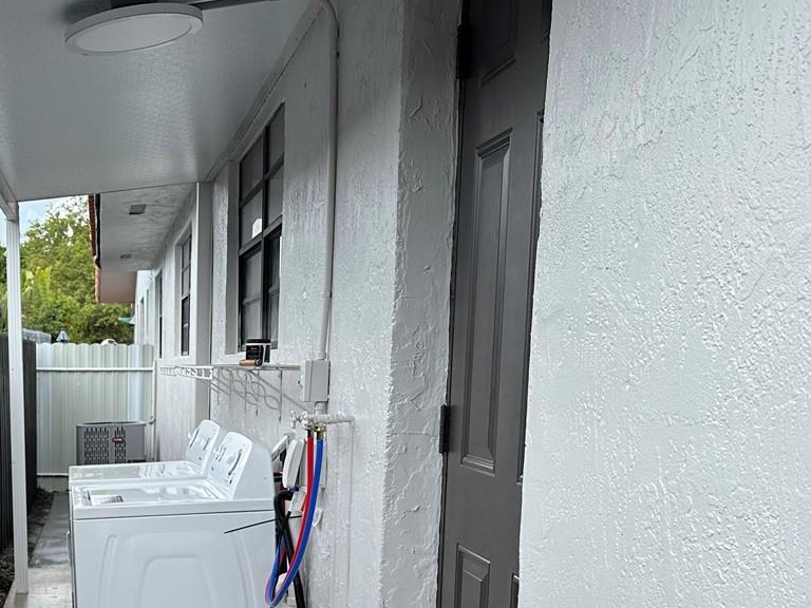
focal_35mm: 50
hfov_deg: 34.4
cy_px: 545
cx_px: -16
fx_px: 1171
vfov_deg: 28.0
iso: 80
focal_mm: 6.86
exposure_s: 1/1157
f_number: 1.78
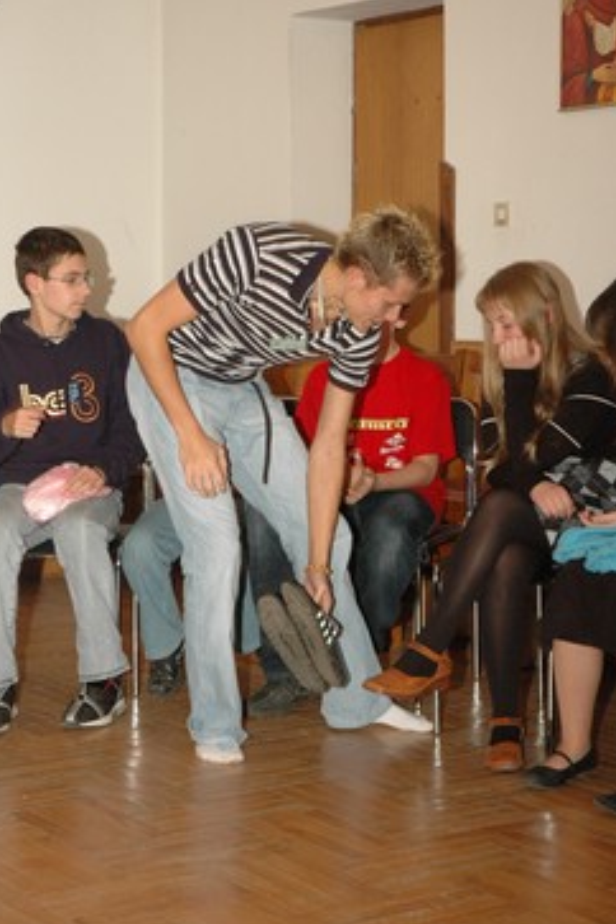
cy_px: 423
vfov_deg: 26.6
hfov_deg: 17.9
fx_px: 1951
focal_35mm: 76
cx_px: 321
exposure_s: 1/45
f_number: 5.6
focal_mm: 46
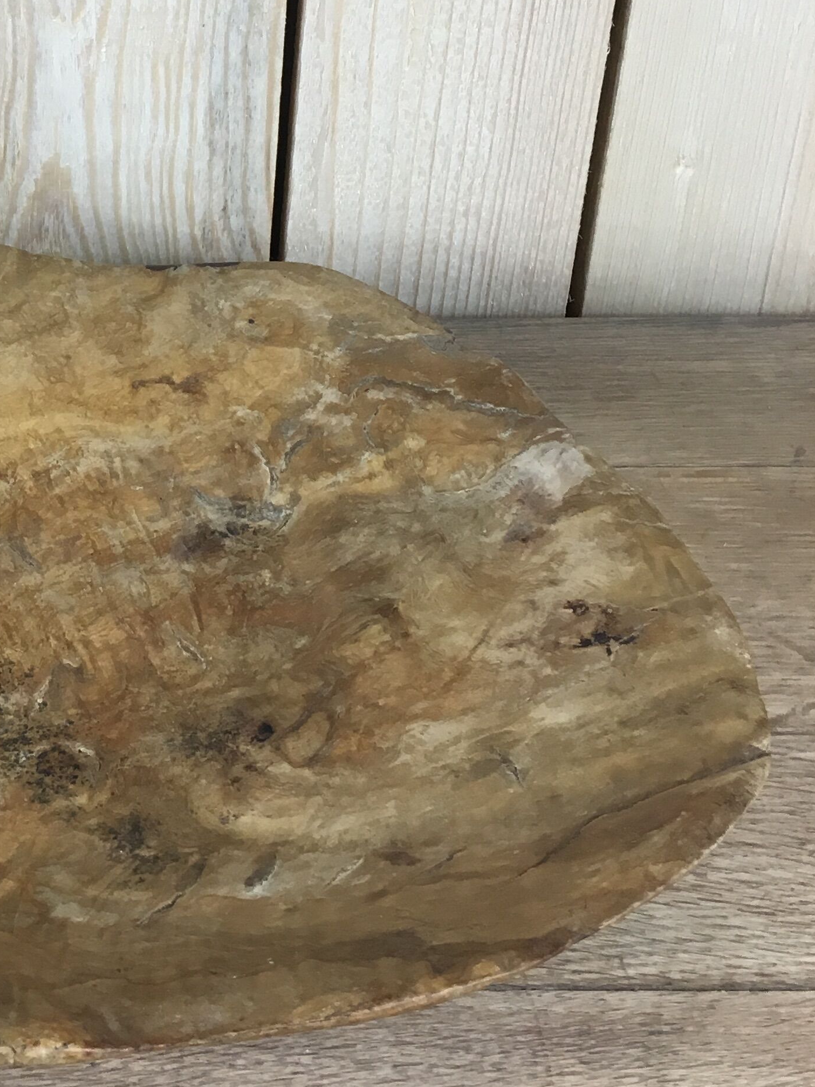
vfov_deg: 29.7
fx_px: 1978
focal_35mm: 63
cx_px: -49
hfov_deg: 22.2
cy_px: 163
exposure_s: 1/33
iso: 25
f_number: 2.2
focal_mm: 4.15
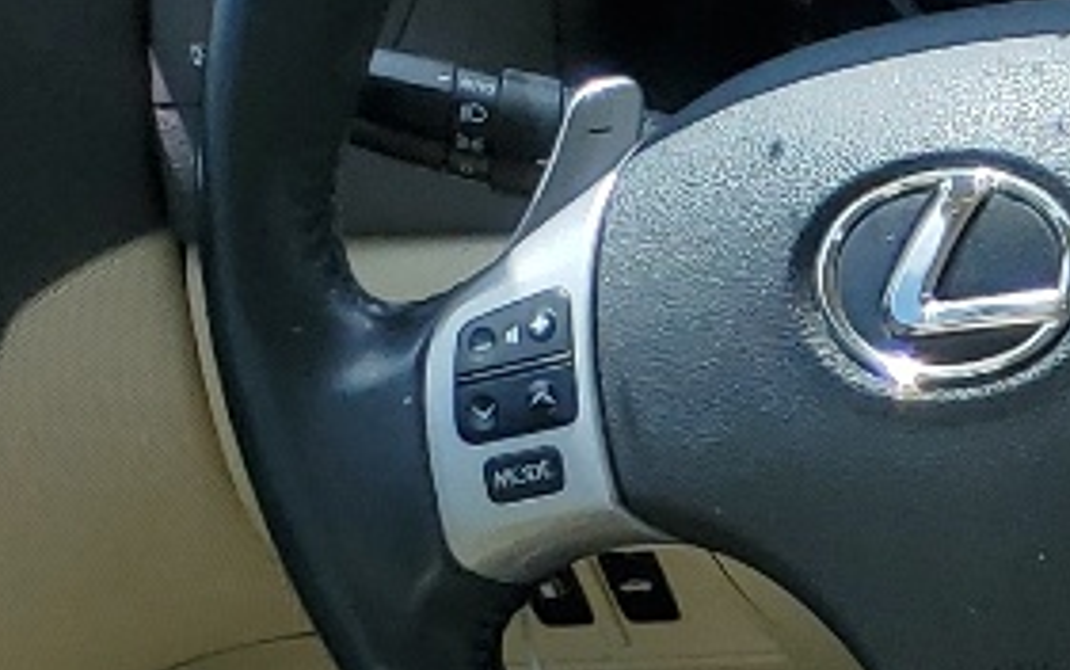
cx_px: 2460
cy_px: 1660
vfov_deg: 7.7
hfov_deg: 11.4
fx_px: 4581
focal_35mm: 157
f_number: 1.5
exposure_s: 1/1429
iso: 50
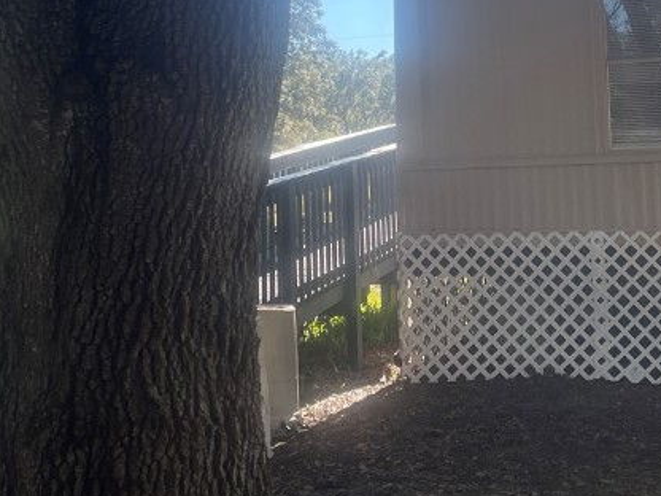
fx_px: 1222
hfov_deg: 30.0
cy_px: 122
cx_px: 454
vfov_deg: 22.7
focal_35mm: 64
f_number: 1.6
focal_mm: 4.2
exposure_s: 1/636
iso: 32
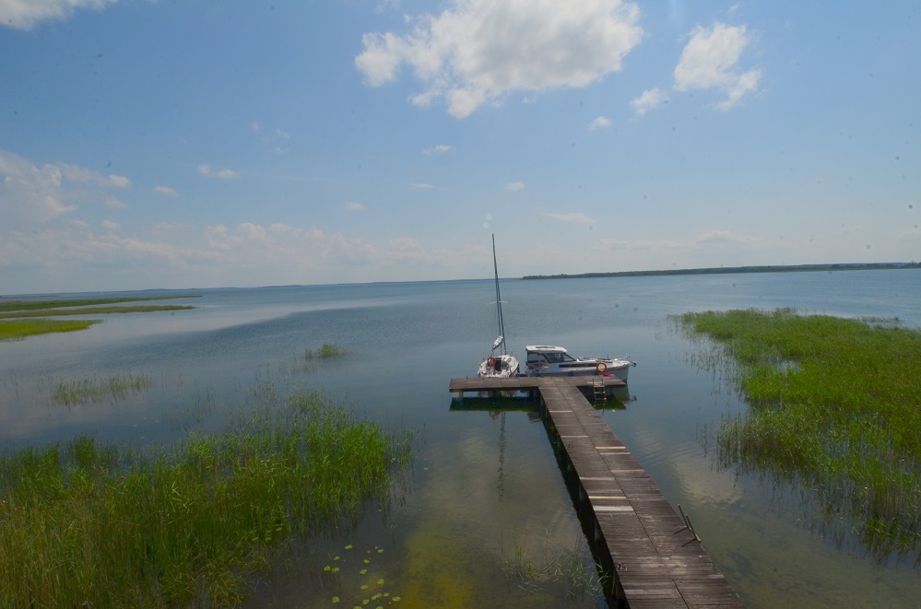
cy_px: 304
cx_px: 460
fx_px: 459
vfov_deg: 67.1
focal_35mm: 18
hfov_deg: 90.1
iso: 180
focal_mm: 12
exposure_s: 1/320
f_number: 22
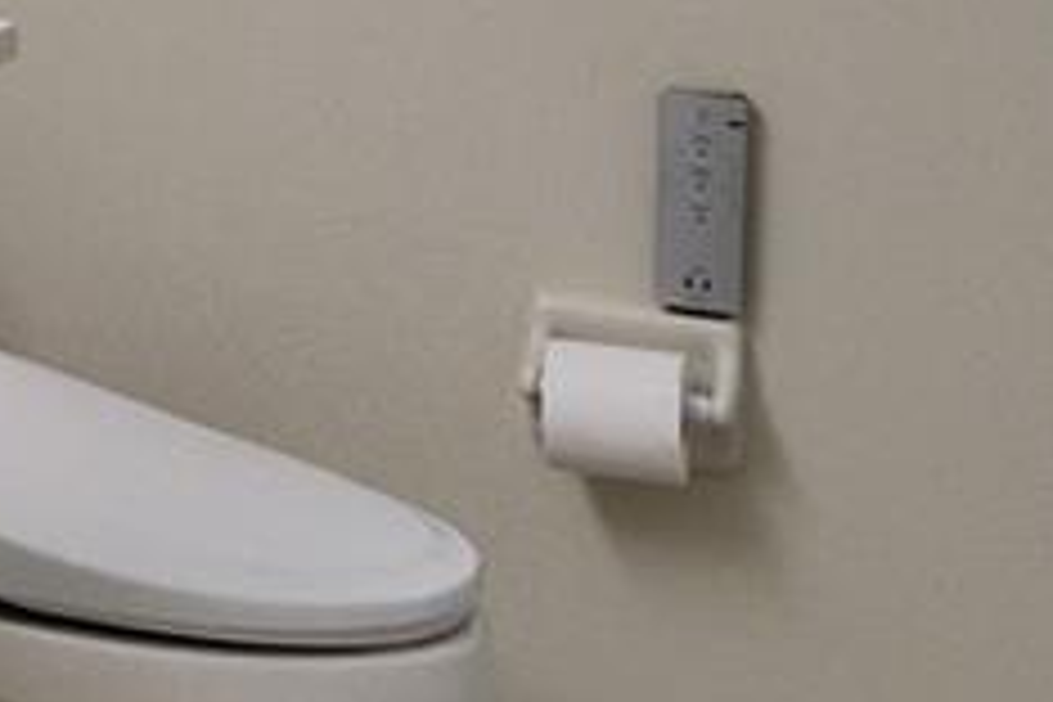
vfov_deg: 15.4
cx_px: -765
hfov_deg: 19.5
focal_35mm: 82
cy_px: -346
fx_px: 2398
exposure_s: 1/50
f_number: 5.6
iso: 640
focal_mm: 8
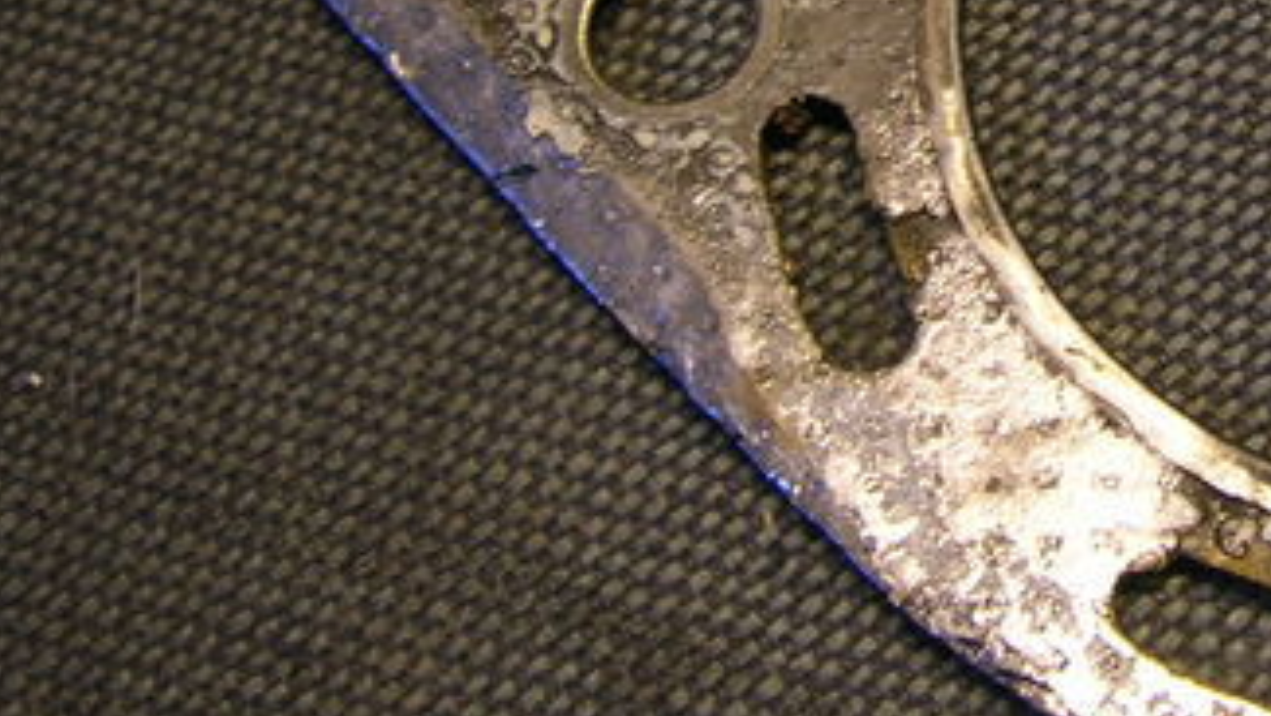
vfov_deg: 16.3
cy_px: 72
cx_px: 1158
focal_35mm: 73
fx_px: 2461
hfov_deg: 27.8
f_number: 2.9
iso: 50
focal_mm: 5.7
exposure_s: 1/4.1
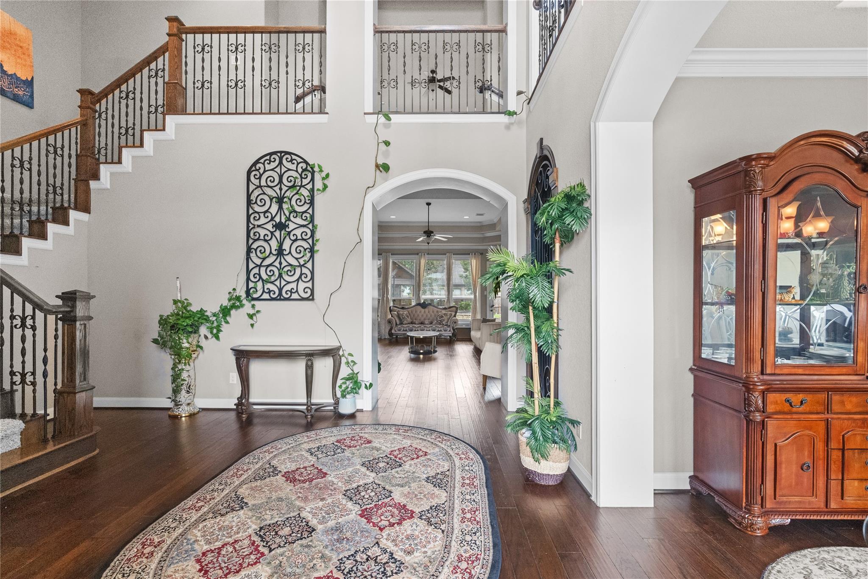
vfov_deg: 73.7
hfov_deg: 96.7
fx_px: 386
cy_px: 290
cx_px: 434
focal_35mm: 16
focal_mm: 16
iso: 10000
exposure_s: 1/160
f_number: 5
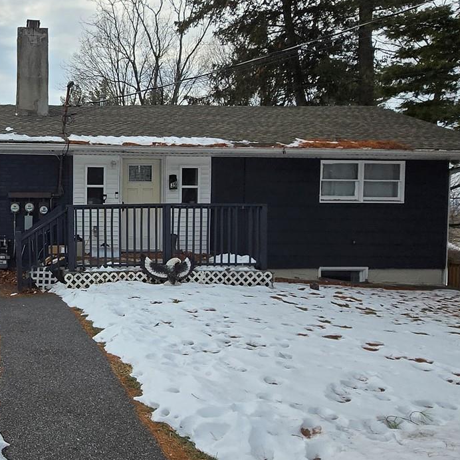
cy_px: 229
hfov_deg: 43.5
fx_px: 511
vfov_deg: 48.5
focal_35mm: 34
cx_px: 33
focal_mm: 1.7
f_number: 2.2
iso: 25
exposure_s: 1/805
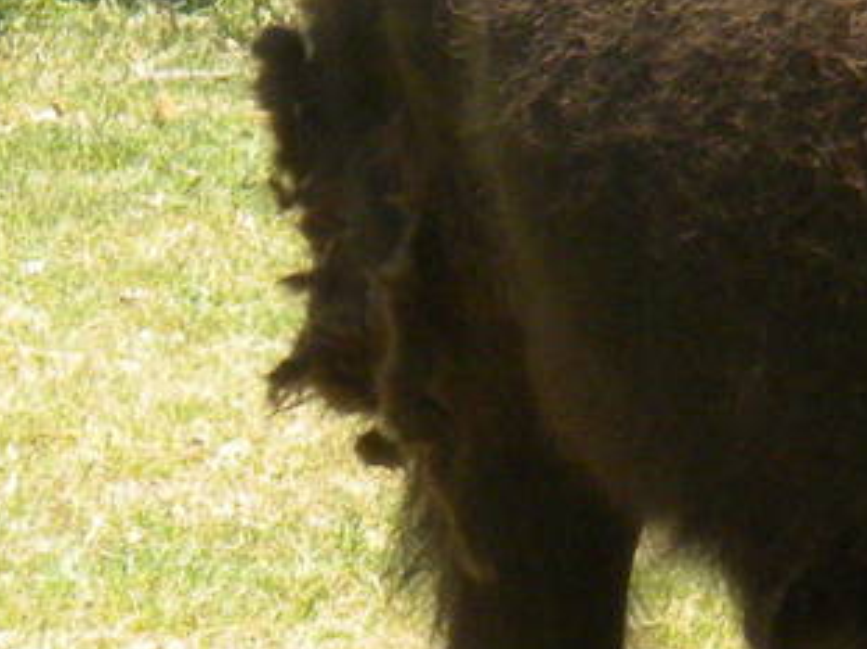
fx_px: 30670
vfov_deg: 1.2
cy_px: 259
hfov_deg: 1.6
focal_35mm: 1225
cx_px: 588
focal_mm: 42.1
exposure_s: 1/527
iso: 158
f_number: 5.2
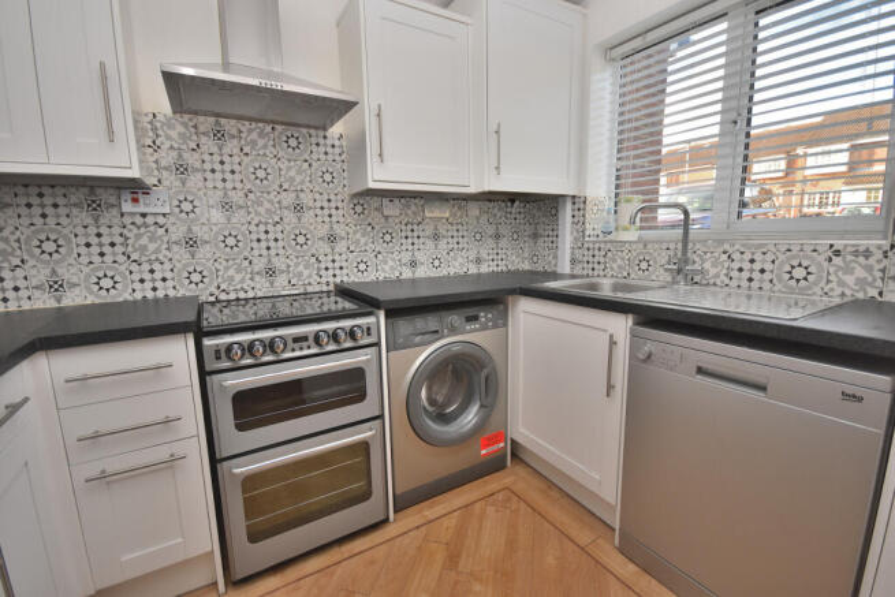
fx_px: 373
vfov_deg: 77.4
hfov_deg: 100.4
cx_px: 448
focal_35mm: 15
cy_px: 298
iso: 400
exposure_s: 1/200
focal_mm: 10
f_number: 4.5
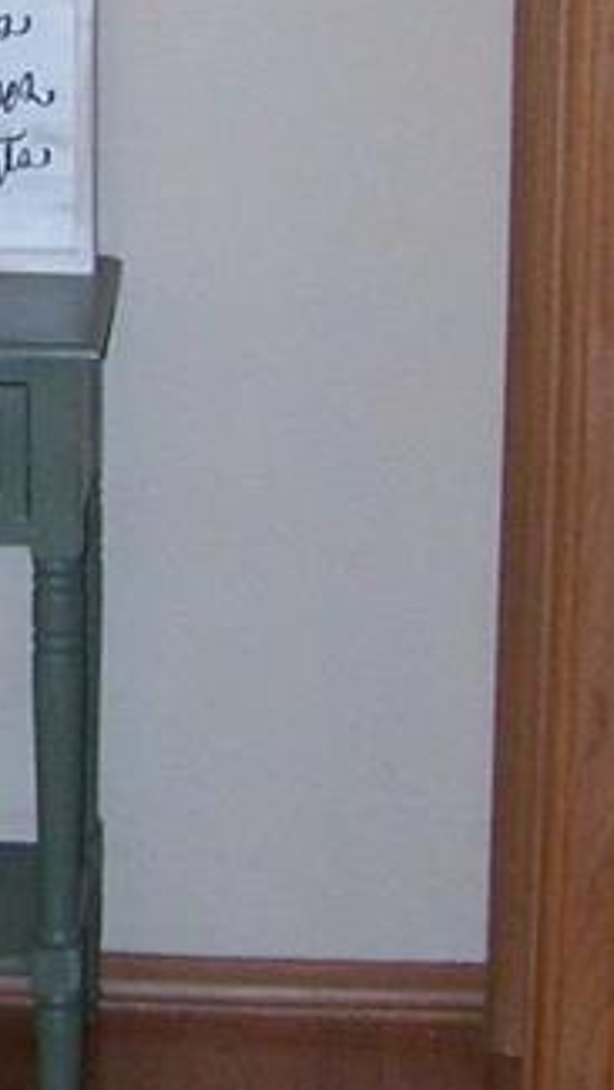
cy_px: -97
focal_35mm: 153
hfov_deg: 7.6
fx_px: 4425
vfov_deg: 13.8
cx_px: -584
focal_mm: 6.3
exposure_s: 1/60
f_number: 2.8
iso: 140
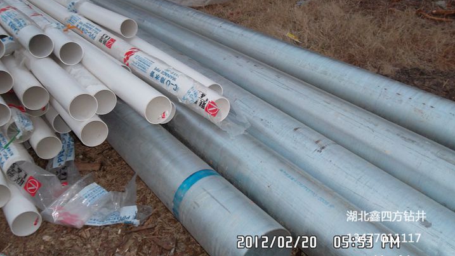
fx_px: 422
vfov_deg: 33.6
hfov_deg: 56.6
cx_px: 228
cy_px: 109
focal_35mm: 35
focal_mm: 5.7
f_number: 3.7
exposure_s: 1/45
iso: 200
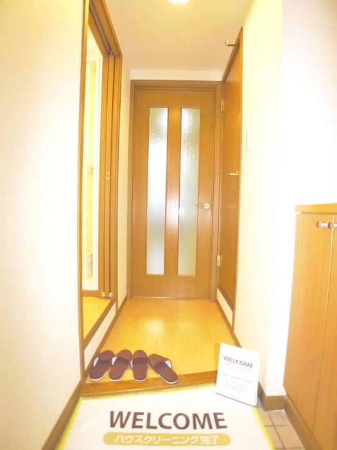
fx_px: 312
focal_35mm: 24
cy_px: 225
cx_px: 168
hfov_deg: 56.8
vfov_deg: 71.6
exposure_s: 1/15
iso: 400
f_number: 2
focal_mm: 5.1
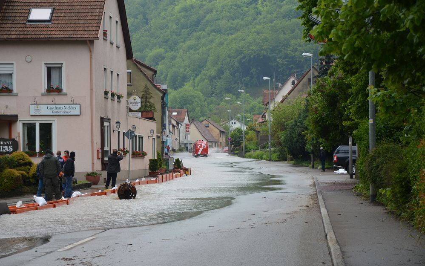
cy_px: 134
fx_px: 1239
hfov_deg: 19.5
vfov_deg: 12.2
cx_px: 212
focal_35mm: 107
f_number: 5.3
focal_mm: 70
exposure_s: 1/200
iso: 100
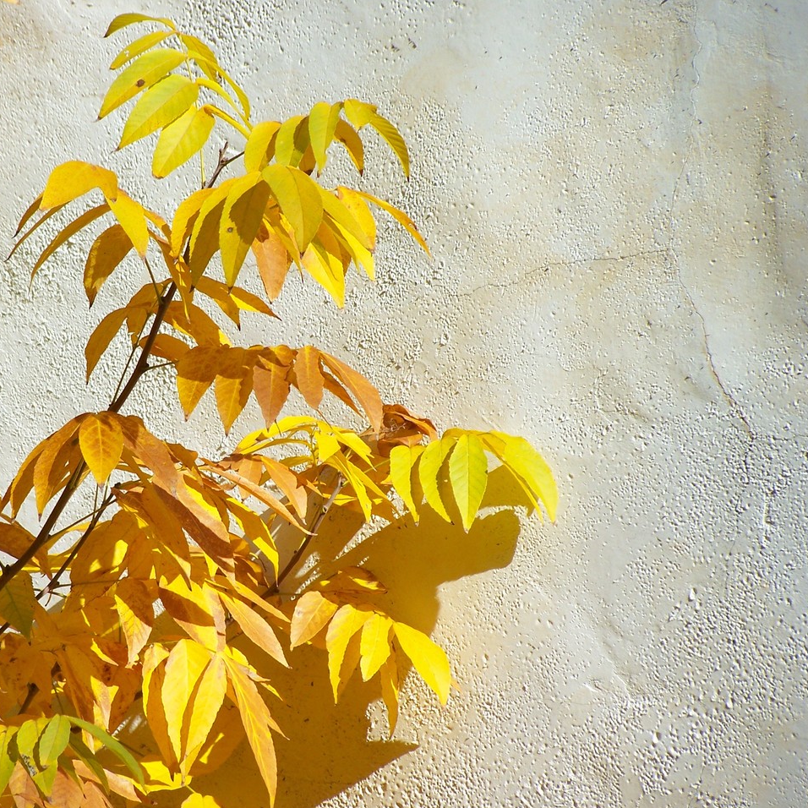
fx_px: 6813
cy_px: 405
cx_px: 273
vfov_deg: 6.8
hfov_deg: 6.8
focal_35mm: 258
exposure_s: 1/1000
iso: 80
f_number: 3.2
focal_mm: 36.2
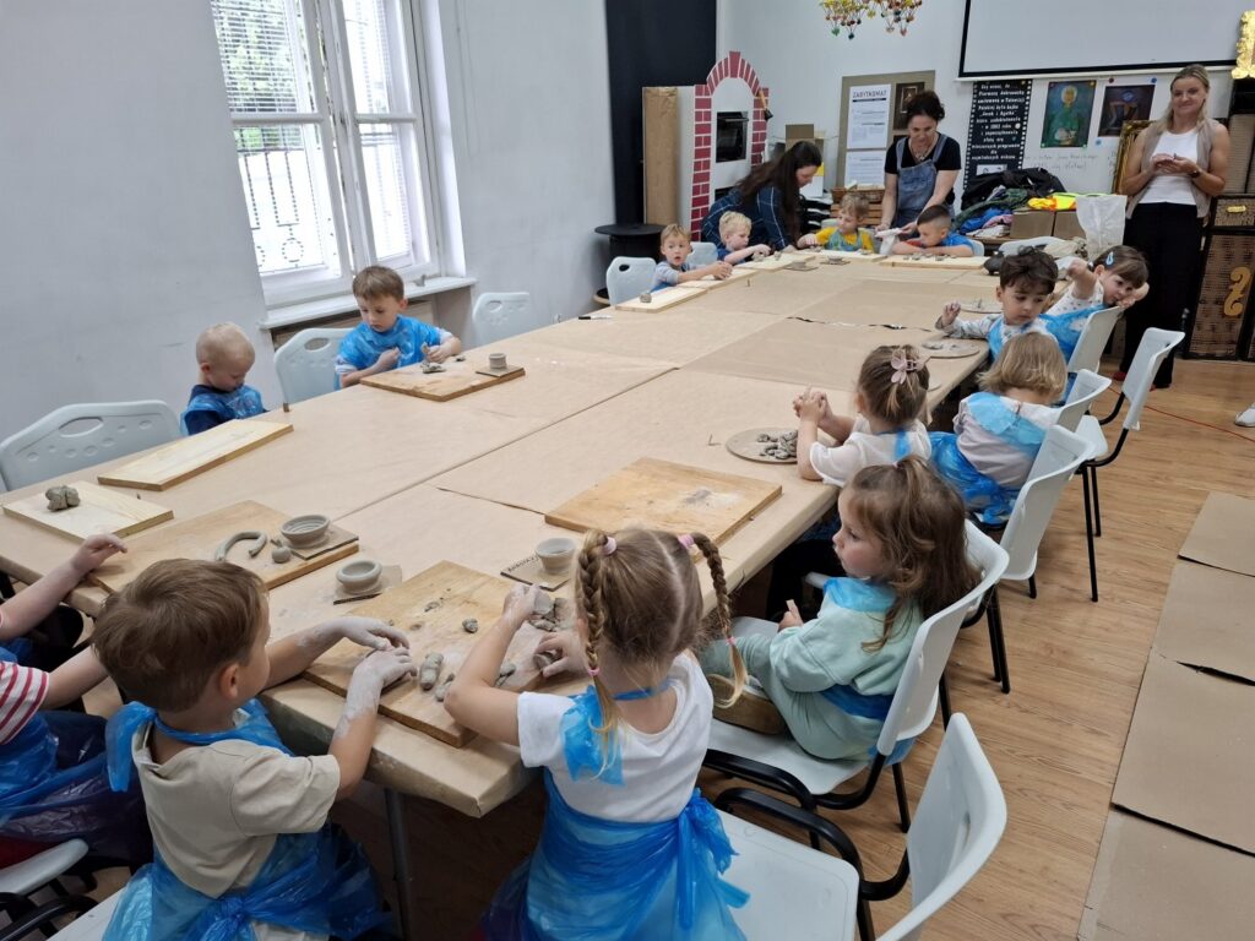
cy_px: 470
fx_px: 834
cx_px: 628
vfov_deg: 58.9
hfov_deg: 73.9
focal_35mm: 23
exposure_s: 1/100
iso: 320
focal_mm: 5.54
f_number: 1.8
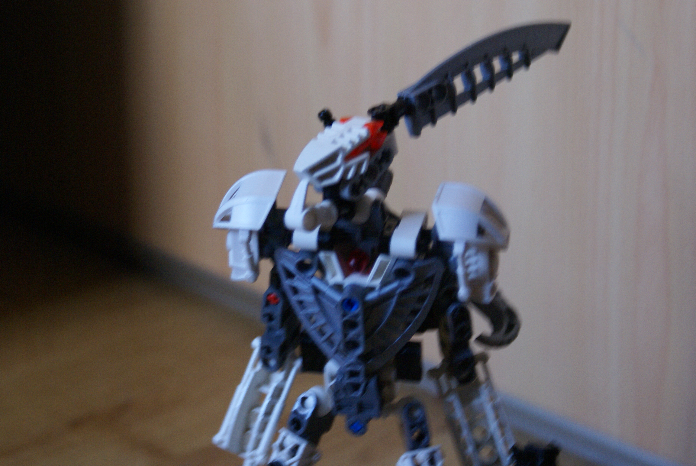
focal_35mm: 110
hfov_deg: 18.6
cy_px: 223
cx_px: 338
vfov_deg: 12.5
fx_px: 2129
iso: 400
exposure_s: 1/15
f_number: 5.6
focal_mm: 70
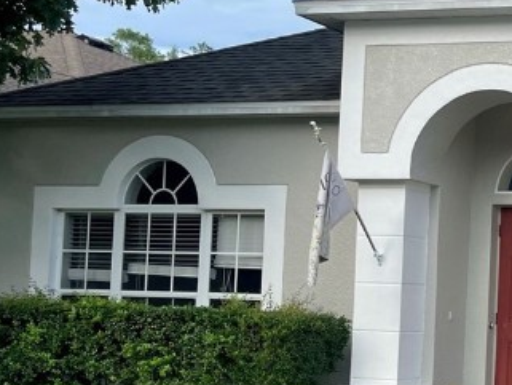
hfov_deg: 21.2
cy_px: 222
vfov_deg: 17.8
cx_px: 679
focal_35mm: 83
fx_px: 1228
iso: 32
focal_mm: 5.1
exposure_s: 1/1883
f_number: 1.6
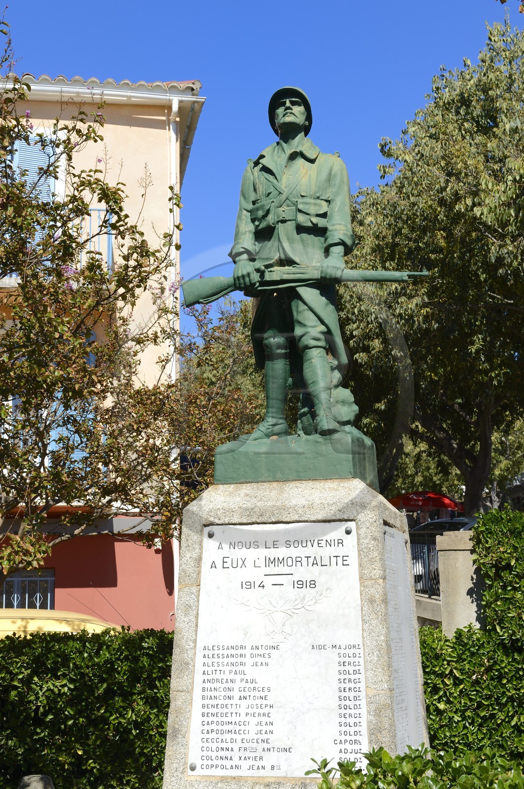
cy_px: 394
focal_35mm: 62
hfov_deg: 21.9
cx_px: 262
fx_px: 1356
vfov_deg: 32.4
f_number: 14
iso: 200
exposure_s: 1/160
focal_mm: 62
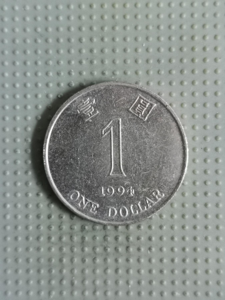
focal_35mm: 52
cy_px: 150
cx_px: 112
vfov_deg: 36.8
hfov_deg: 28.0
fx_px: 451
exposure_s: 1/25.7
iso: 500
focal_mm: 4.75
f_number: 1.8
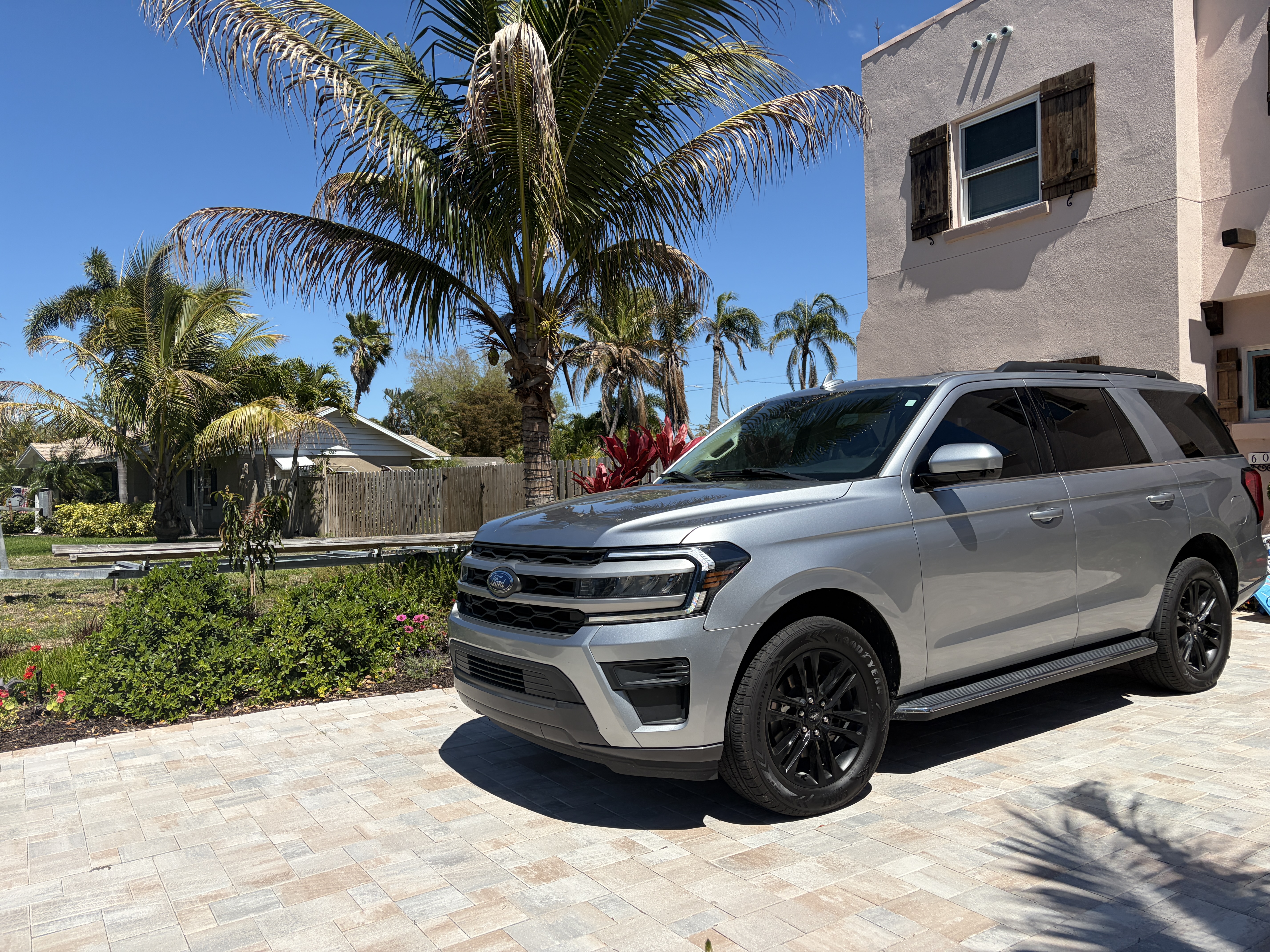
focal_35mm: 26
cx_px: 635
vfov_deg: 53.1
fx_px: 954
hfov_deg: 67.3
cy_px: 476
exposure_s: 1/5814
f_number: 1.6
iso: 64
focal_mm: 5.96
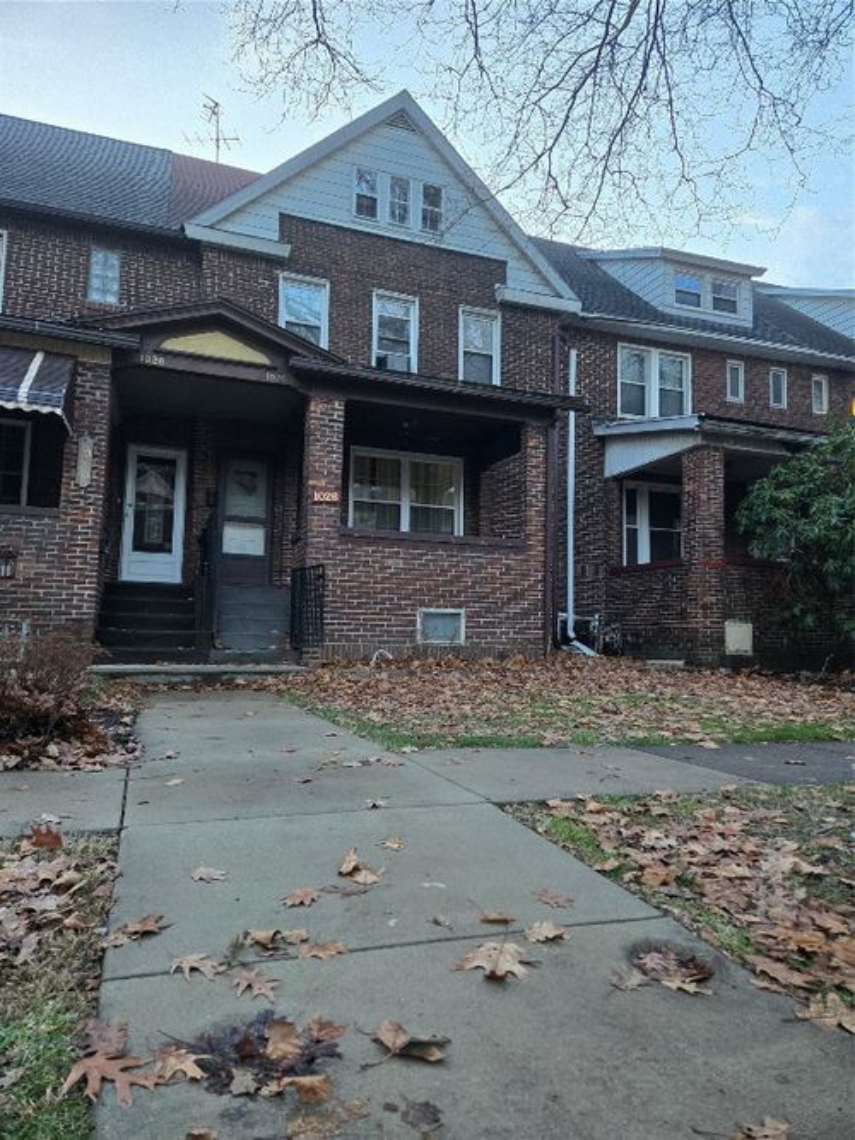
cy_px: 570
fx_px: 758
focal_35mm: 23
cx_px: 428
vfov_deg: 73.9
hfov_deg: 58.9
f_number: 1.8
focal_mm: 5.4
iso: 320
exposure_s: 1/120
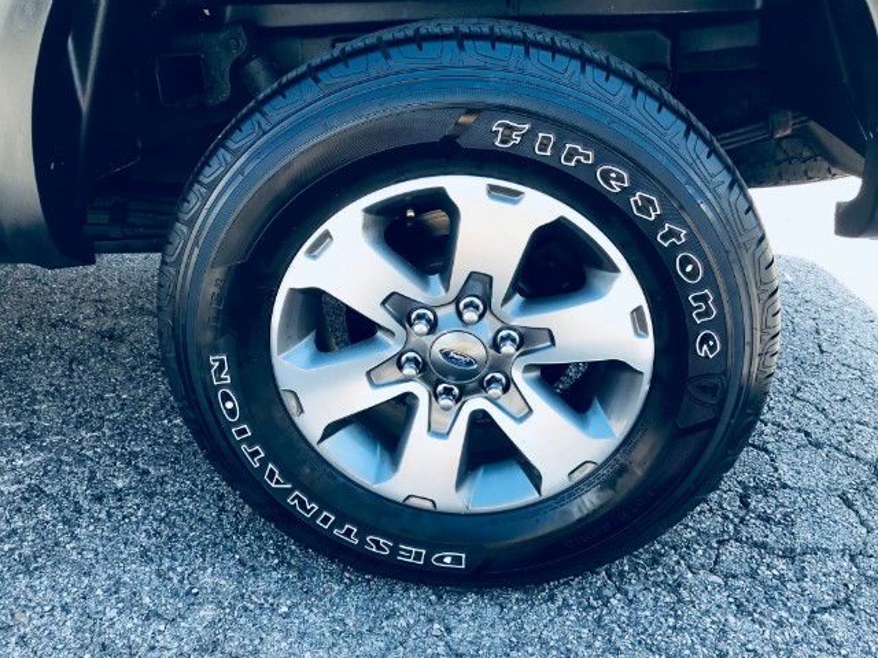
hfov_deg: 63.4
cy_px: 329
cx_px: 439
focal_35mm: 28
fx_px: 710
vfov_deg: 49.7
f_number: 1.8
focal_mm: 3.99
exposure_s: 1/169
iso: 20
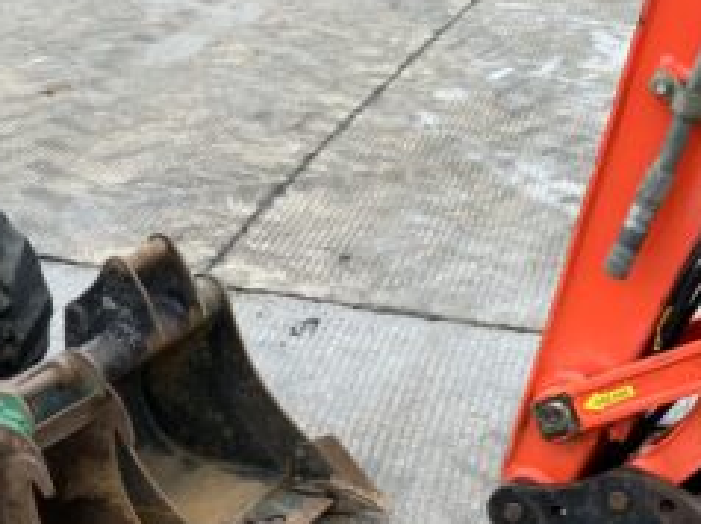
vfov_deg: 17.7
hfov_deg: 25.0
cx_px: 330
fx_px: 1578
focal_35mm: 78
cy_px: 680
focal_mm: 3
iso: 32
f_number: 1.8
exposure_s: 1/122
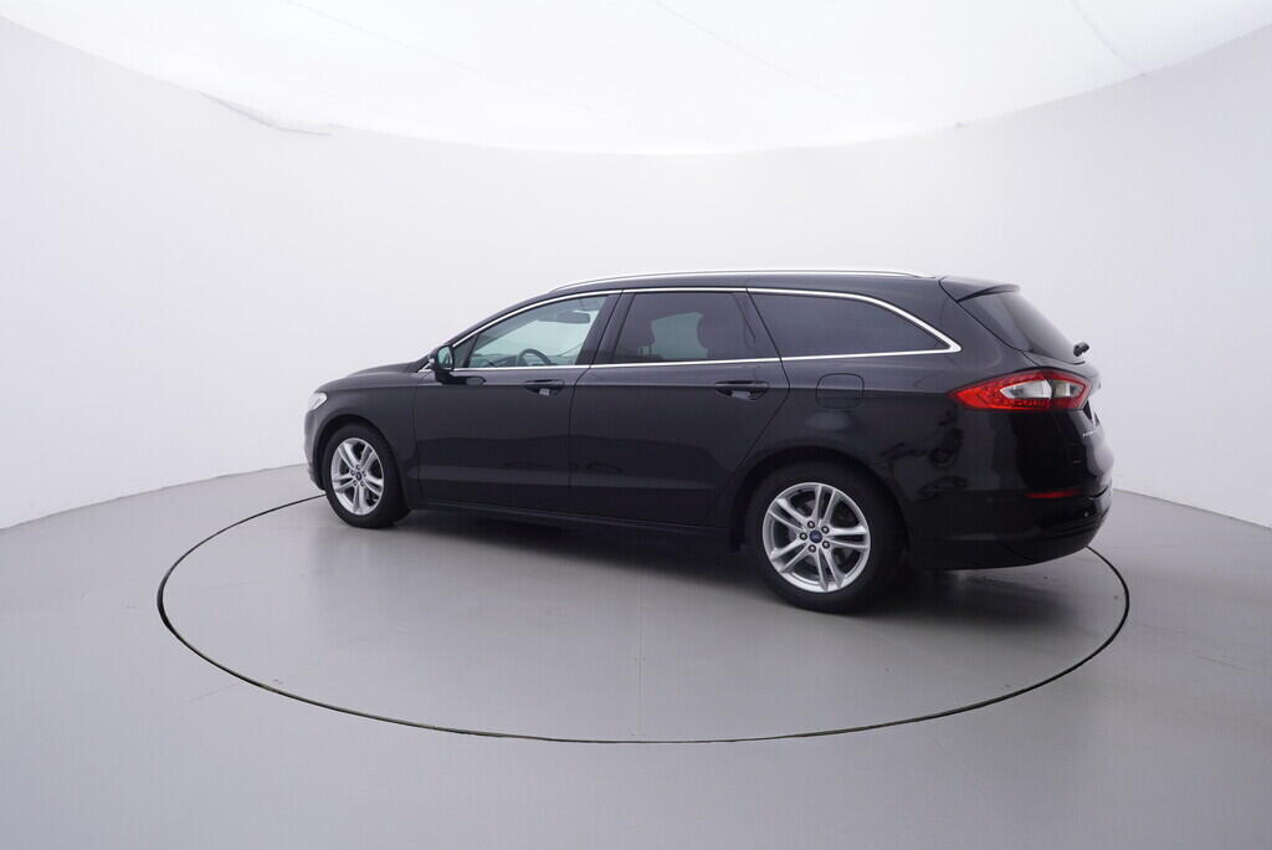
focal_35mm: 22
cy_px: 425
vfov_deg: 56.2
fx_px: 795
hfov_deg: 77.3
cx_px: 636
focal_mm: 15
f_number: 5
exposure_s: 1/80
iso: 200
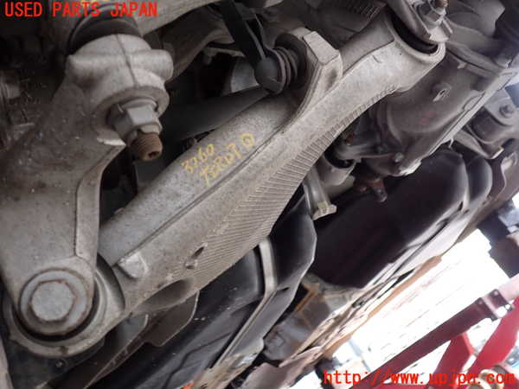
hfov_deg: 60.0
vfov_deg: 46.8
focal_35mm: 30
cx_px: 260
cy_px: 194
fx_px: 450
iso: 200
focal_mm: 5.4
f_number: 2.3
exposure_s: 1/50
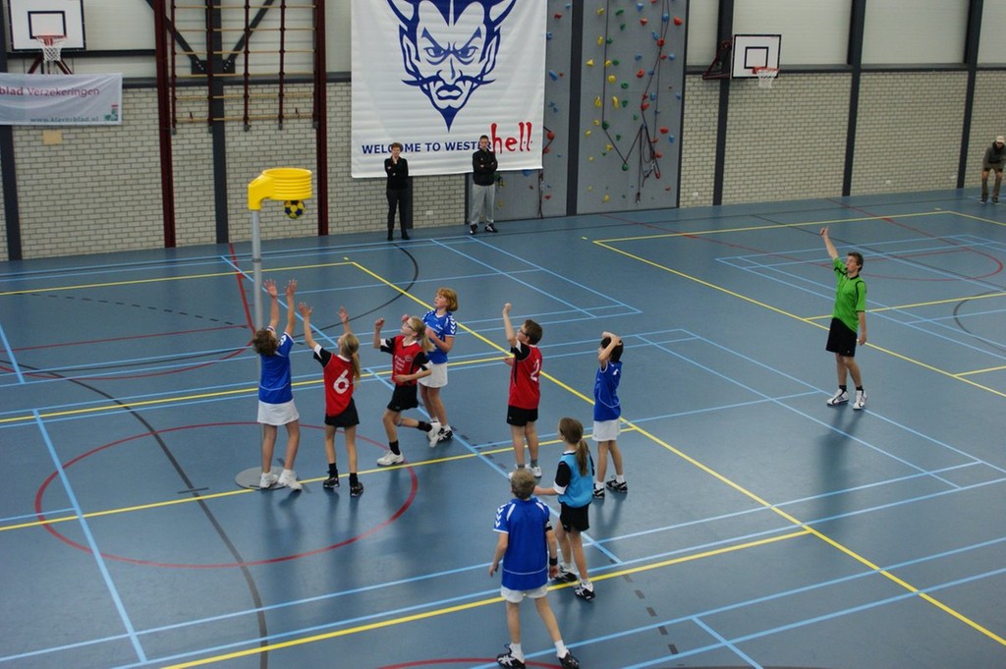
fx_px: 1173
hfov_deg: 46.4
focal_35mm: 42
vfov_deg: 31.8
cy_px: 334
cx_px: 503
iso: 800
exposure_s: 1/160
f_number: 3.5
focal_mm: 28
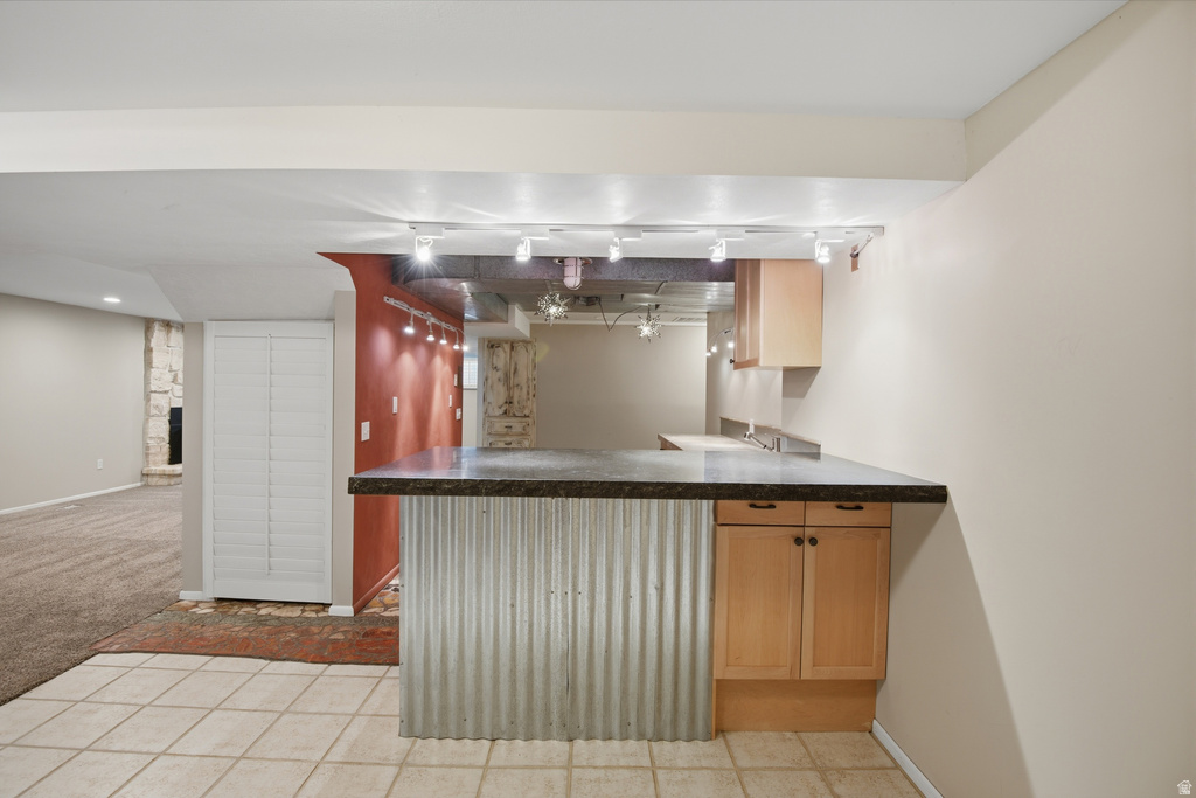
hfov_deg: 96.7
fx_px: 532
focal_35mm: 16
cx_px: 598
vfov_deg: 73.8
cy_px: 399
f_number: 9
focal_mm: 16
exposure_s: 1/20
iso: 250
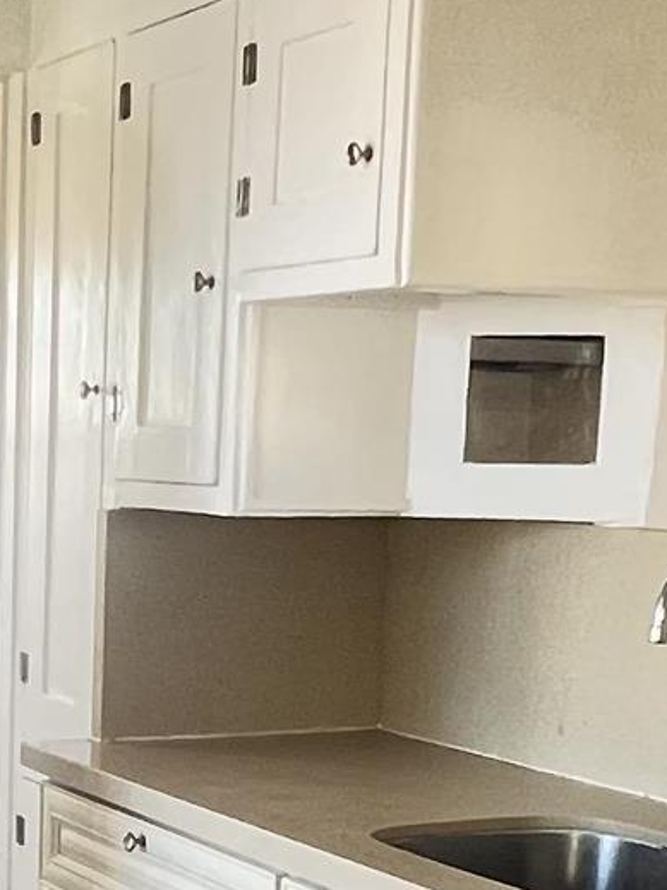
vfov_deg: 24.2
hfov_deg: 18.5
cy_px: 893
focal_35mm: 77
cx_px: -36
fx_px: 1979
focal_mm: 1.57
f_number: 1.8
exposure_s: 1/90
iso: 250
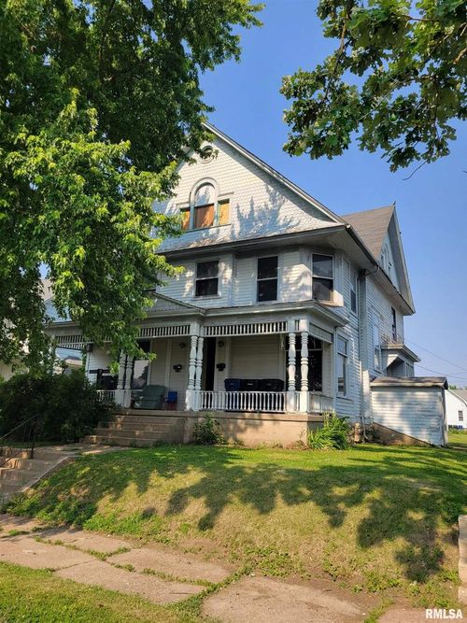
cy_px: 312
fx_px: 468
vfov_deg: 67.3
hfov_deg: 53.0
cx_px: 234
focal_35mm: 26
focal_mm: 5.4
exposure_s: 1/1163
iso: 40
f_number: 1.8
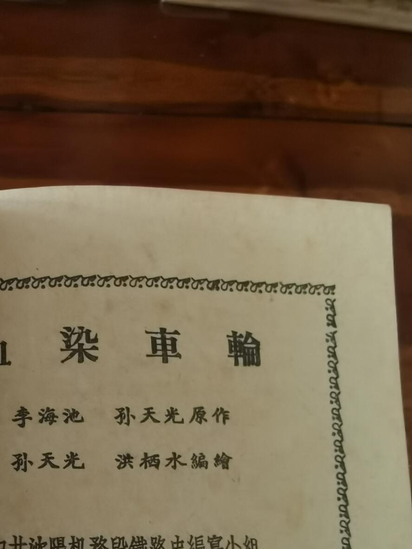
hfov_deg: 34.9
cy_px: 388
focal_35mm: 41
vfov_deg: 44.7
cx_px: 143
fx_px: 651
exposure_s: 1/33.3
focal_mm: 2.26
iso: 320
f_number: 2.2
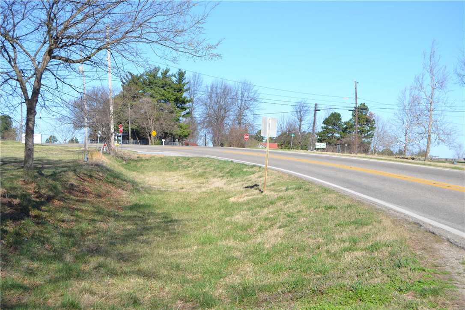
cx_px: 232
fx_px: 736
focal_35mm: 57
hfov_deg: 35.1
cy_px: 155
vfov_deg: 23.8
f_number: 7.1
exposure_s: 1/200
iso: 100
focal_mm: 38
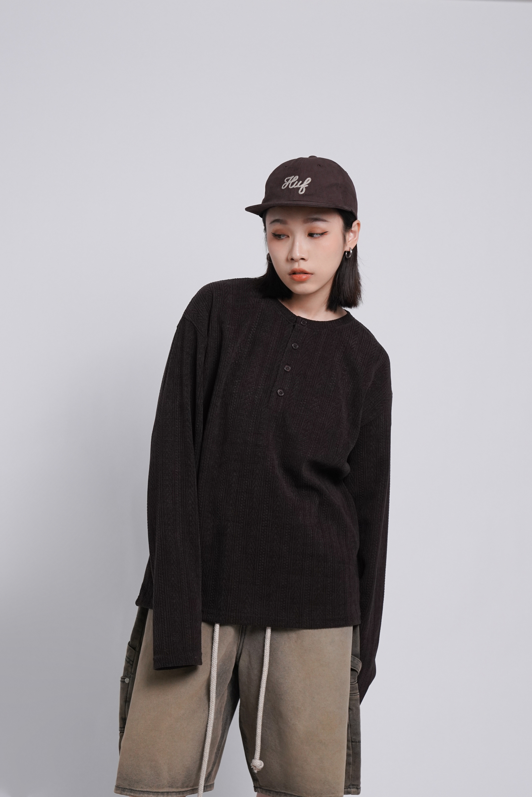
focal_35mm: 69
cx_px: 266
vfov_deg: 29.2
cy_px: 398
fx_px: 1529
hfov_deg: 19.7
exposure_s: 1/250
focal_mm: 46
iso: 640
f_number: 5
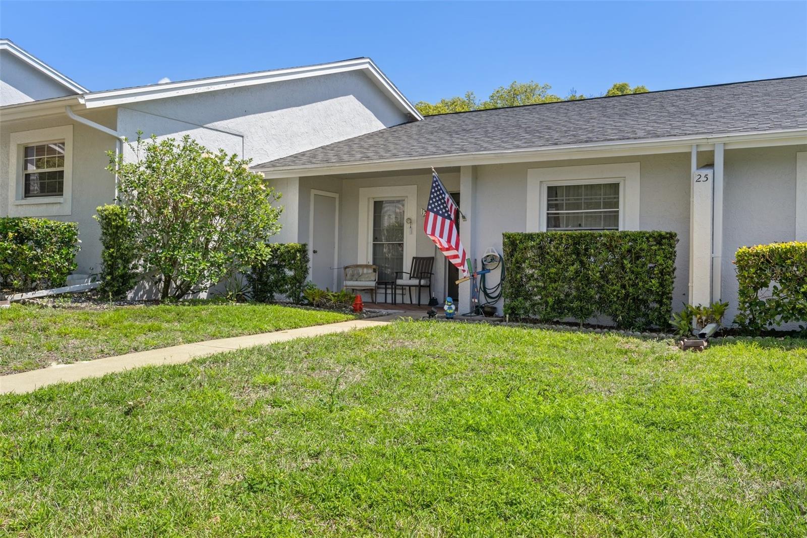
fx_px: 695
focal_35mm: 31
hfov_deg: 60.3
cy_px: 269
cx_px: 404
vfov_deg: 42.3
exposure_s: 1/80
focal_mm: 31
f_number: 9
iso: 320
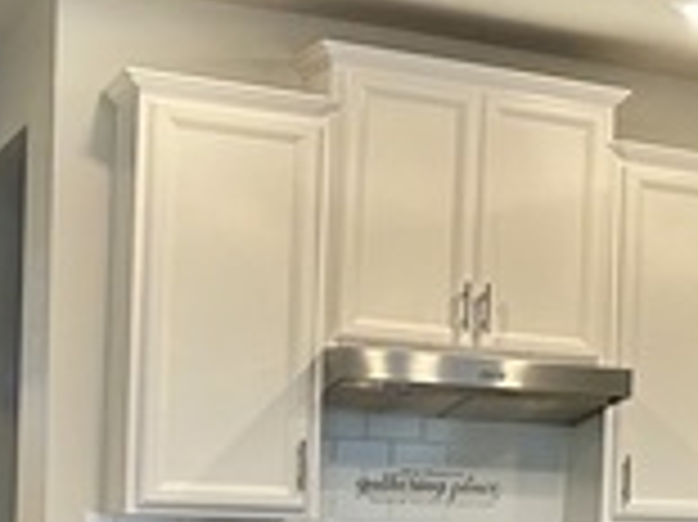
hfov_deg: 17.2
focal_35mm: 99
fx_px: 1995
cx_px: 1153
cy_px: 518
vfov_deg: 14.7
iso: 160
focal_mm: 6.86
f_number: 1.78
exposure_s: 1/120
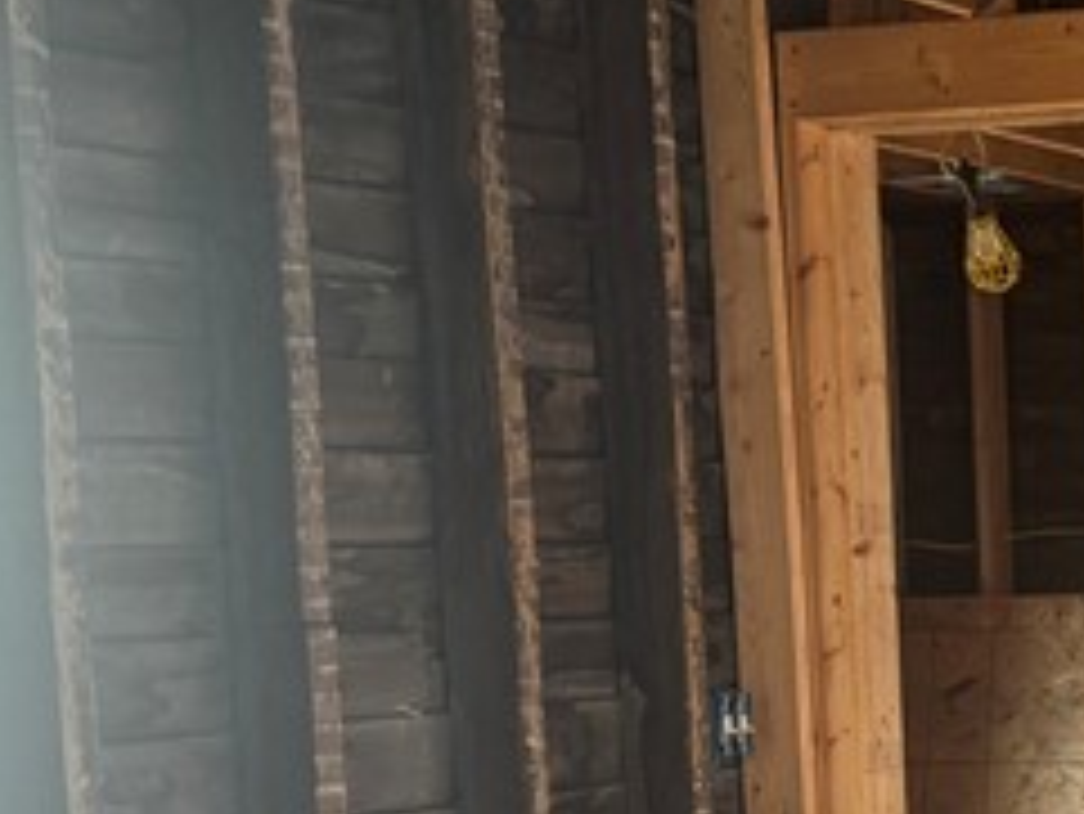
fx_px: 3196
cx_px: 1547
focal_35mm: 102
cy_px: 899
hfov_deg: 17.6
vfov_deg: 14.2
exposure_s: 1/82
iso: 200
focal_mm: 6.76
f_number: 1.78
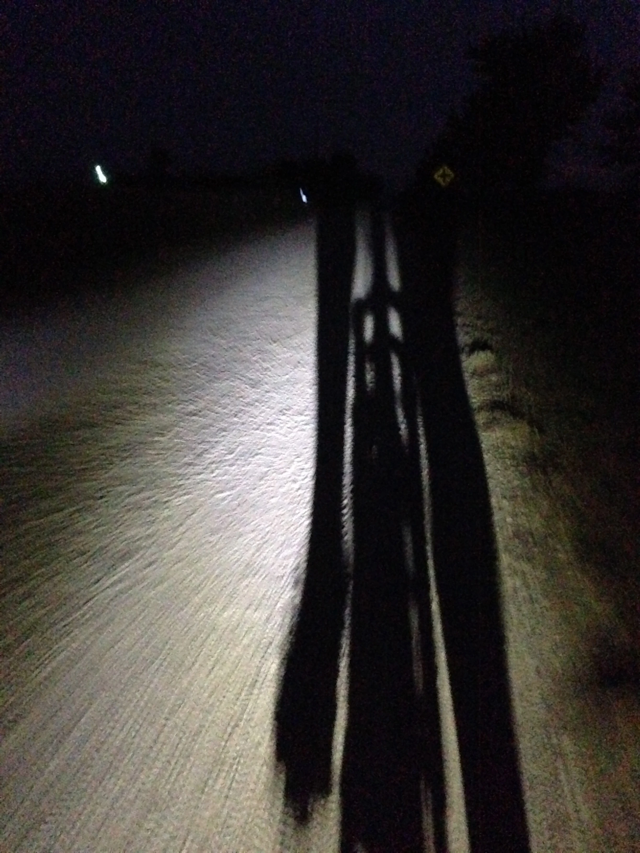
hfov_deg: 22.3
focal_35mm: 66
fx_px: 1627
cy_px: 426
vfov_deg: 29.4
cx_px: 320
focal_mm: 4.12
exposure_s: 1/15
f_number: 2.4
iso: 2500
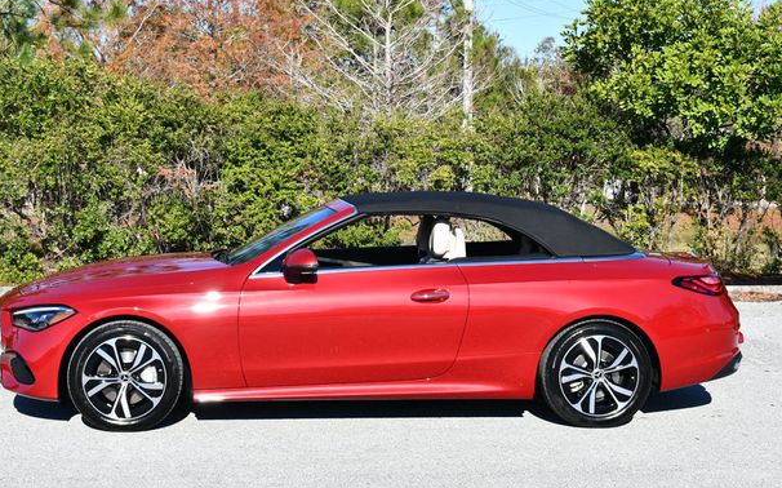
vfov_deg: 18.8
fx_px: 1470
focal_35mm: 69
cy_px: 230
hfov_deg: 29.8
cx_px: 370
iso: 110
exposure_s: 1/250
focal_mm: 32
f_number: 8
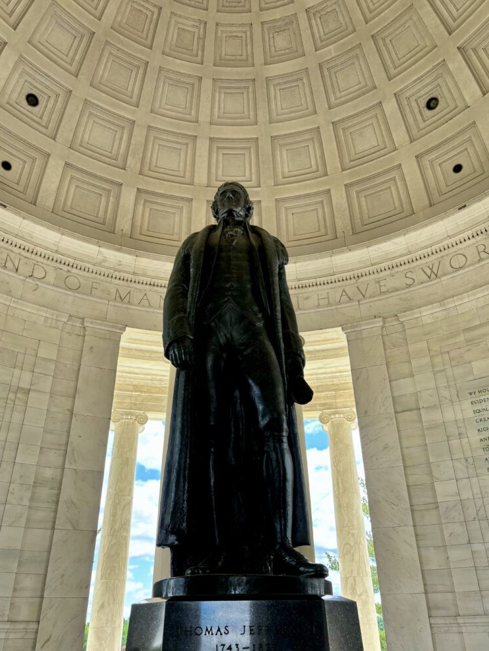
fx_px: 508
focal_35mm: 27
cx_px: 241
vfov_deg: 65.3
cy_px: 334
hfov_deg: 51.4
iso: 50
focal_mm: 5.96
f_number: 1.6
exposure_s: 1/276
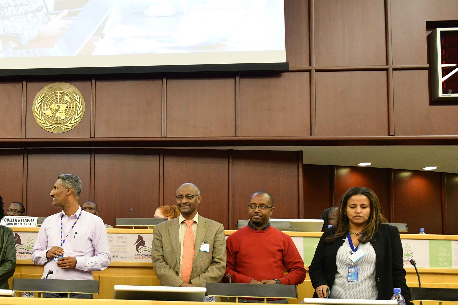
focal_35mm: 44
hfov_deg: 40.8
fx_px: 560
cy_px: 232
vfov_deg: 30.0
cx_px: 39
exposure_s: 1/80
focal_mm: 16
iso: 1600
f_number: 3.5
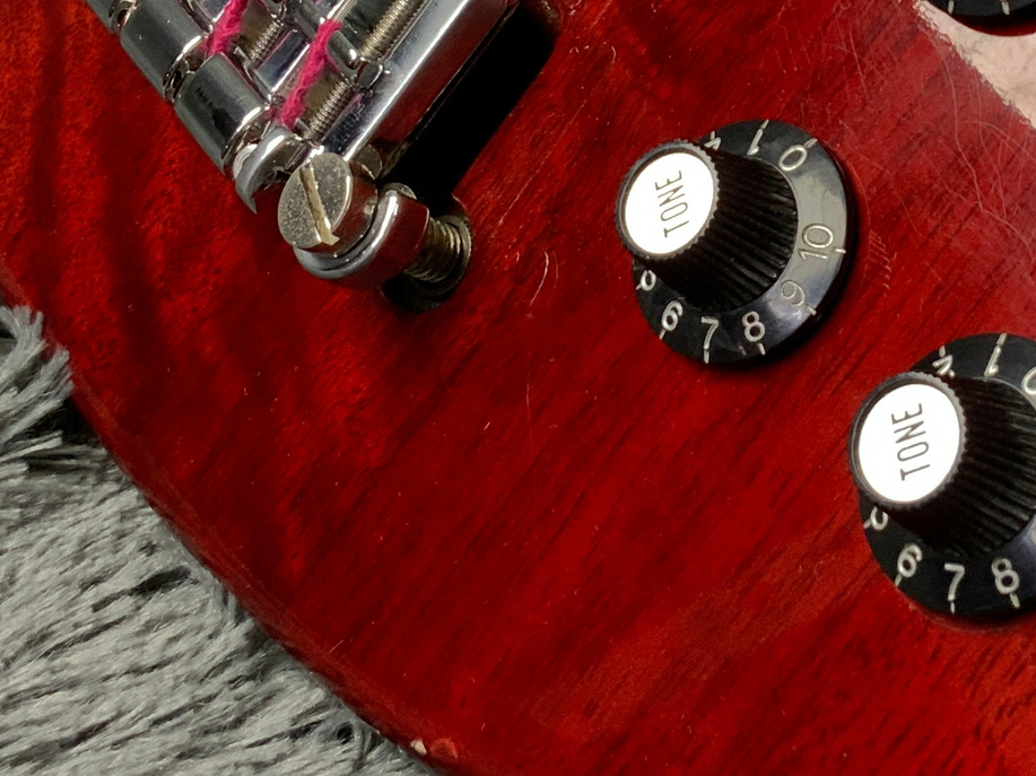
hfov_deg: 23.8
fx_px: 2423
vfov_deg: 17.9
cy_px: 66
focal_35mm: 81
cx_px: 822
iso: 100
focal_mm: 3
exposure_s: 1/50
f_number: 1.8
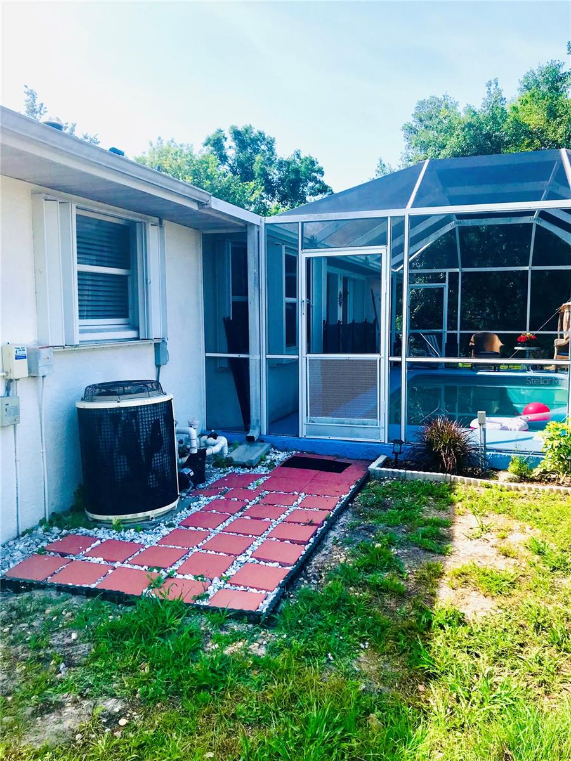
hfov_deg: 49.7
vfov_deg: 63.4
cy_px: 380
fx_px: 616
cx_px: 286
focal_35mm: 28
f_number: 1.8
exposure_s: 1/1408
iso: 20
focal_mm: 3.99
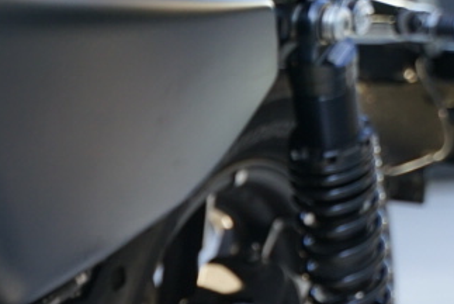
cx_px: -274
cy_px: 678
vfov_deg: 6.5
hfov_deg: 9.7
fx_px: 2588
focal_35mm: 205
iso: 400
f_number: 2.8
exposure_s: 1/250
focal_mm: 41
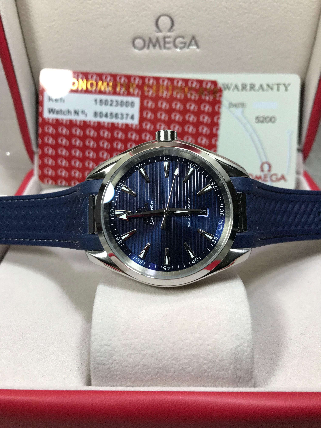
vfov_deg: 63.4
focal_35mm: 28
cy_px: 214
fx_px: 346
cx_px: 160
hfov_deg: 49.7
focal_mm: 3.99
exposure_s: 1/100
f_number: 1.8
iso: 32
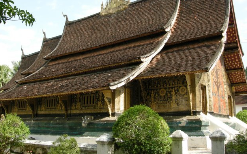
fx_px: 262
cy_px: 69
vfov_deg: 32.7
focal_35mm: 39
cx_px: 122
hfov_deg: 50.4
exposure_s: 1/136
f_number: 4.8
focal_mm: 7.5
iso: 64
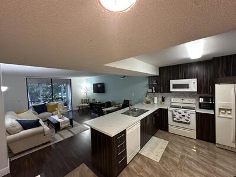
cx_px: 118
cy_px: 88
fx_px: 95
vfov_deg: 85.7
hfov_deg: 102.1
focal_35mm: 14
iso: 200
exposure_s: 1/60
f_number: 2.2
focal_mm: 2.22
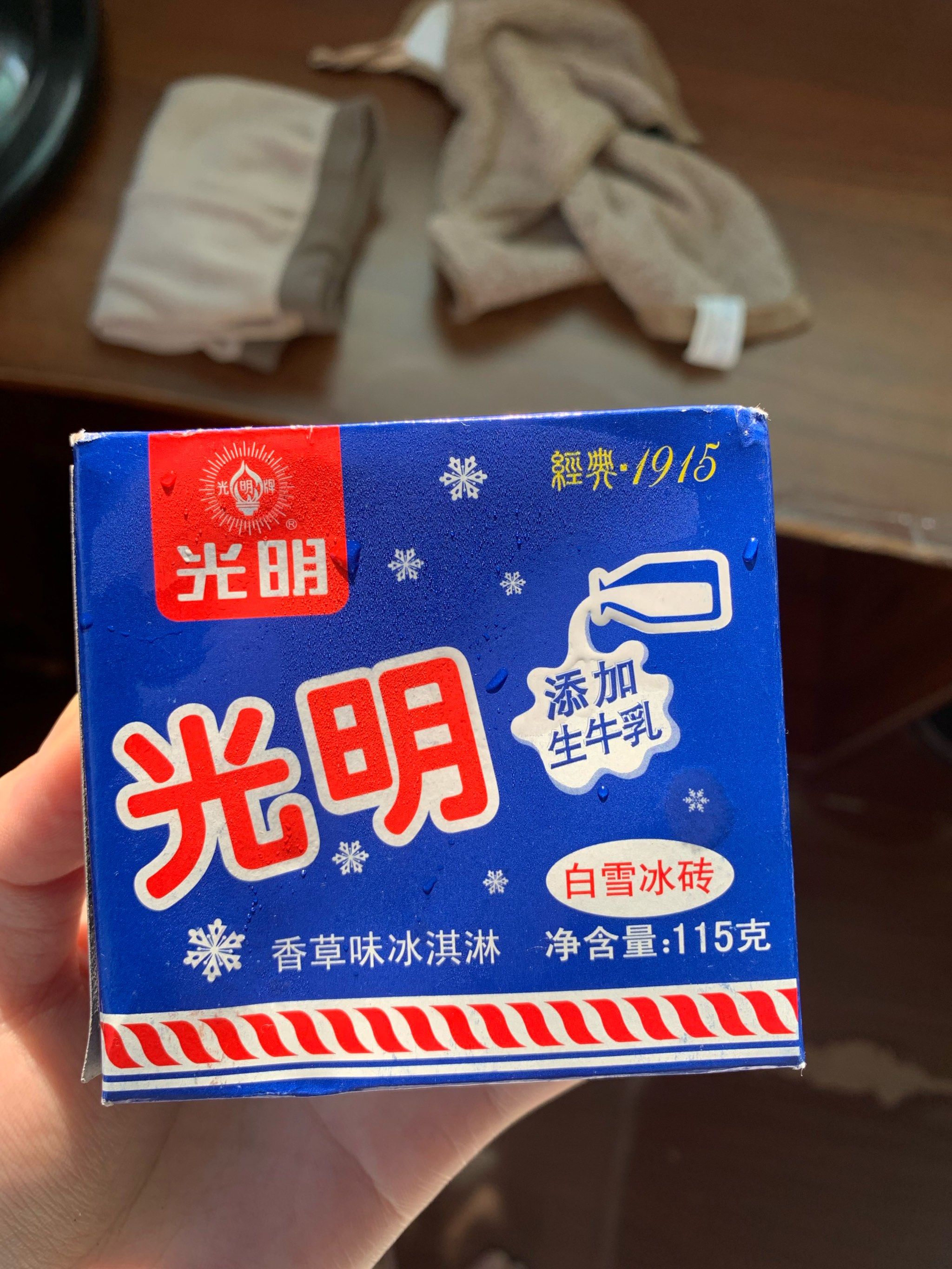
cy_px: 634
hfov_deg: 53.1
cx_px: 476
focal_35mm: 26
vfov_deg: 67.3
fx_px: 953
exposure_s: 1/229
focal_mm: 4.25
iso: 25
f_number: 1.8
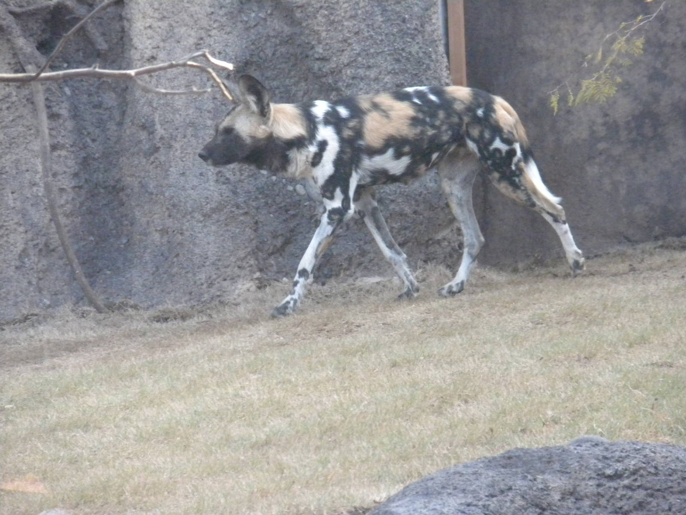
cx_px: 343
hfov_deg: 8.3
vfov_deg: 6.2
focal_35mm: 238
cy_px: 258
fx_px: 4717
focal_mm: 42.1
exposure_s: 1/307
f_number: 5.2
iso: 800
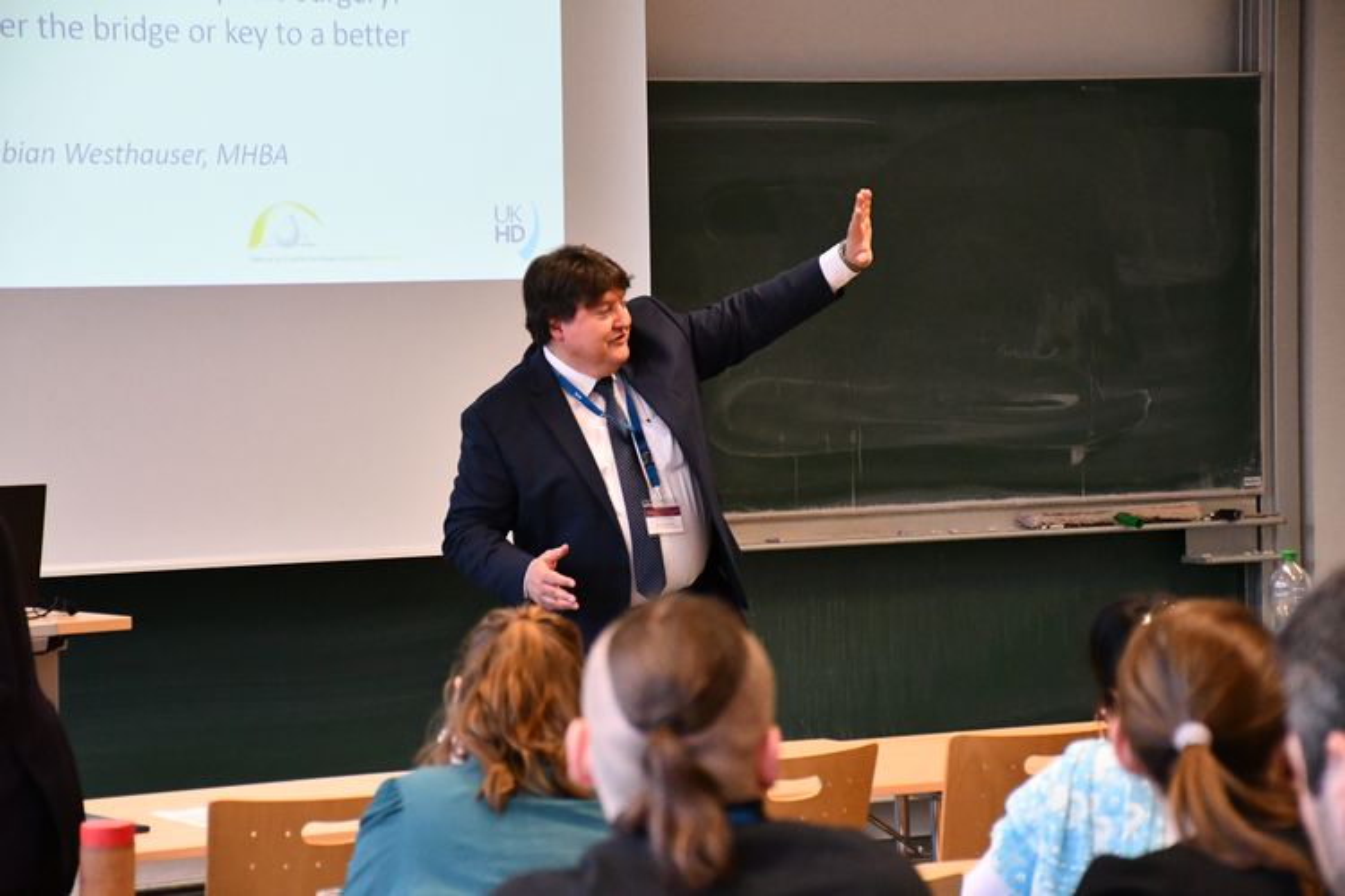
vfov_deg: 10.8
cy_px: 448
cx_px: 672
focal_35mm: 127
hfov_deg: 16.1
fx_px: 4744
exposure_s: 1/320
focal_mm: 85
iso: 7200
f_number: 5.3
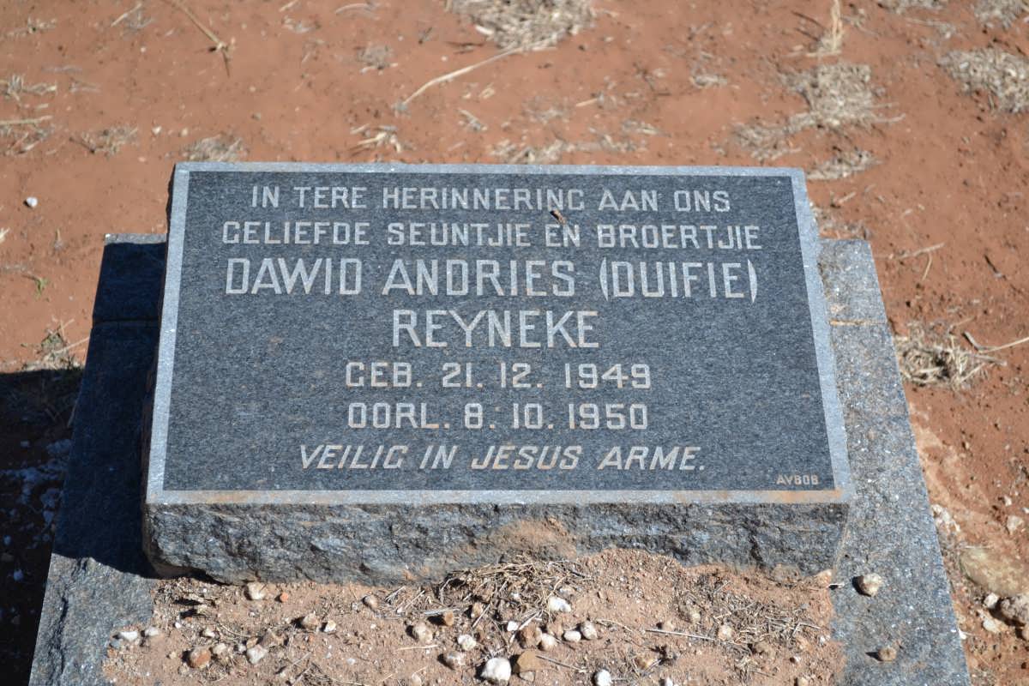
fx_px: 2358
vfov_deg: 16.6
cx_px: 514
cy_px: 343
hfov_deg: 24.6
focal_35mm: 82
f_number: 5.6
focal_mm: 55
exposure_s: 1/125
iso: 160
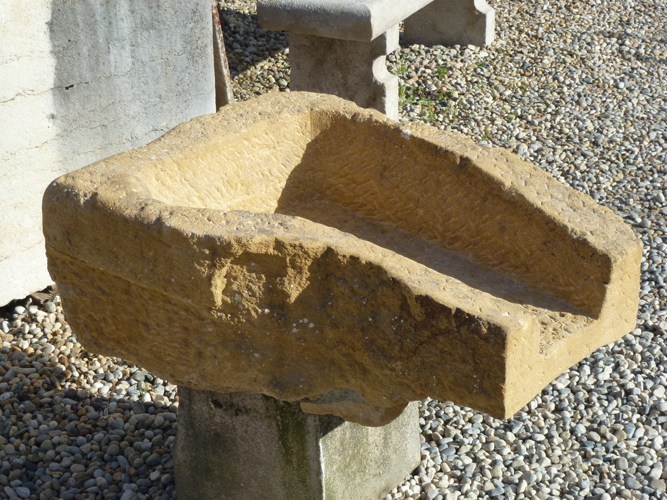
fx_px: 1252
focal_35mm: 65
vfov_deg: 22.6
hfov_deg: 29.8
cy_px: 250
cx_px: 334
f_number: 4.6
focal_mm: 11.7
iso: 100
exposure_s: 1/640
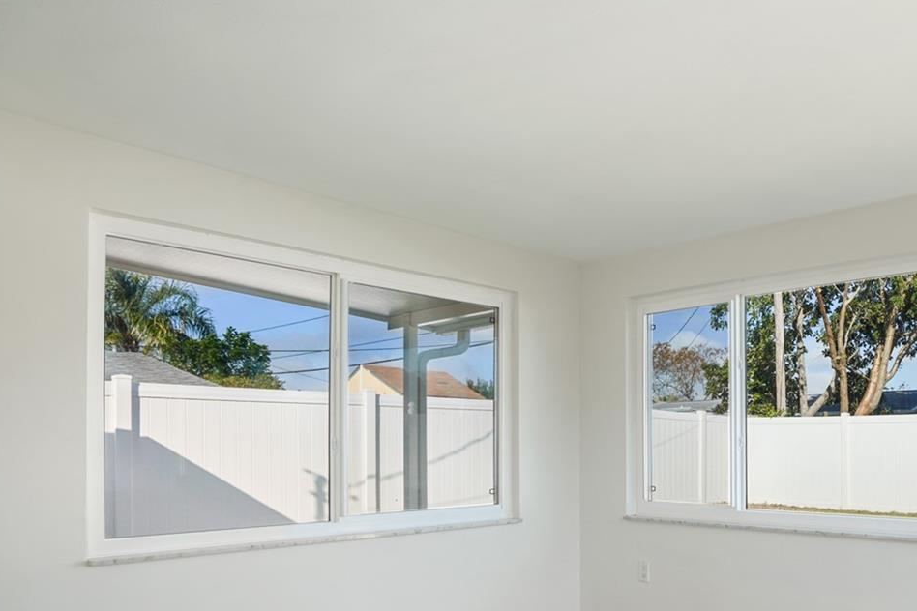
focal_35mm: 27
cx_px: 731
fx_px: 688
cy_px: 430
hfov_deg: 61.9
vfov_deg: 46.8
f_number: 4
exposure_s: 1/40
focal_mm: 16
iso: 100
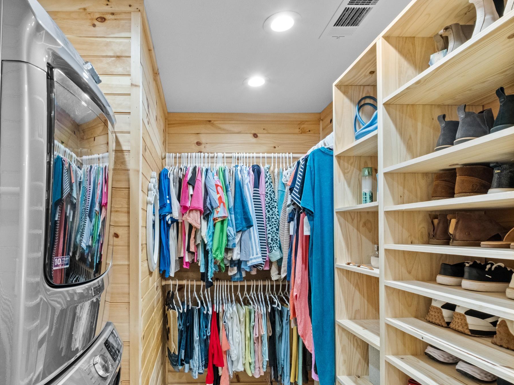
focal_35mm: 20
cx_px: 203
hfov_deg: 80.7
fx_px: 297
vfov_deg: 65.4
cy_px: 228
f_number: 11
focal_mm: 10
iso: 800
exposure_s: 2
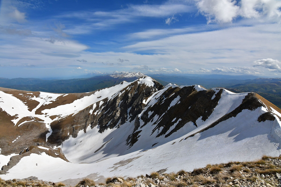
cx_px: 140
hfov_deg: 96.7
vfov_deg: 73.7
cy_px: 94
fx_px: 125
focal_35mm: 16
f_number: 14
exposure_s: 1/2500
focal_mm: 11
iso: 1000
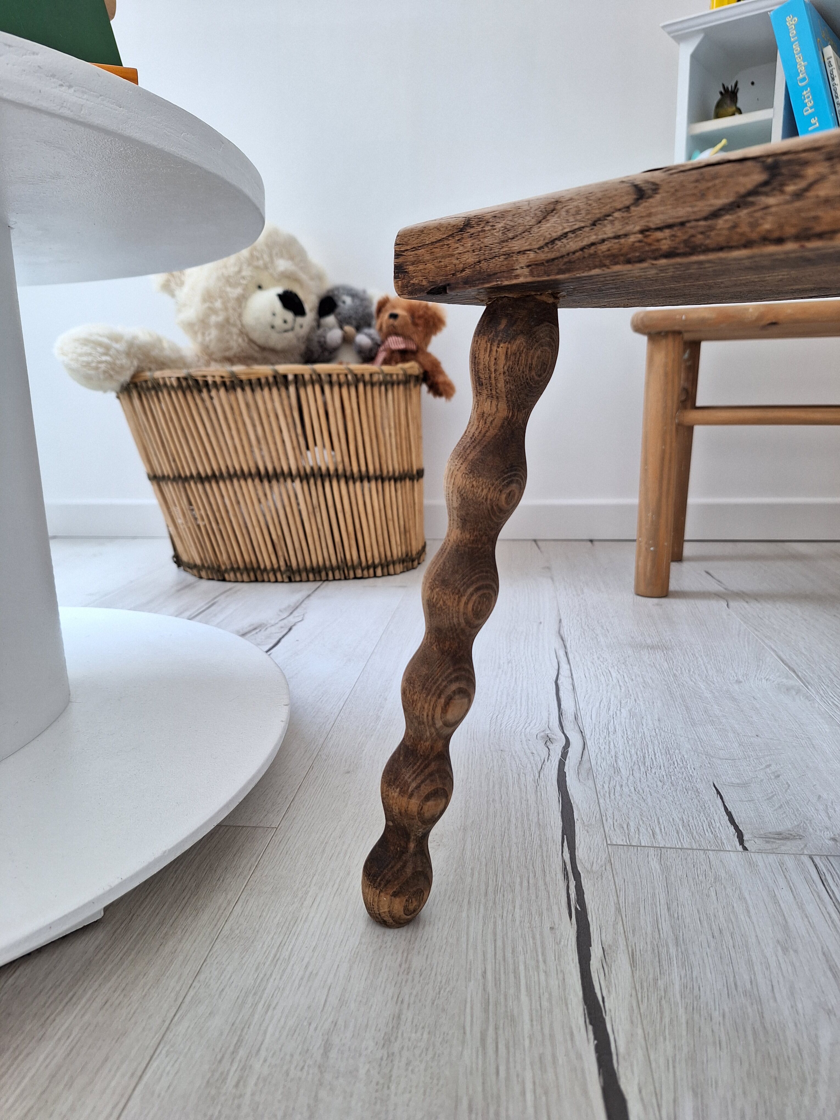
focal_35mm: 23
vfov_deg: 73.9
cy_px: 560
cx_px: 420
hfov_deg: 58.9
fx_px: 744
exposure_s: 1/50
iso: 125
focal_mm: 5.54
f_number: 1.8
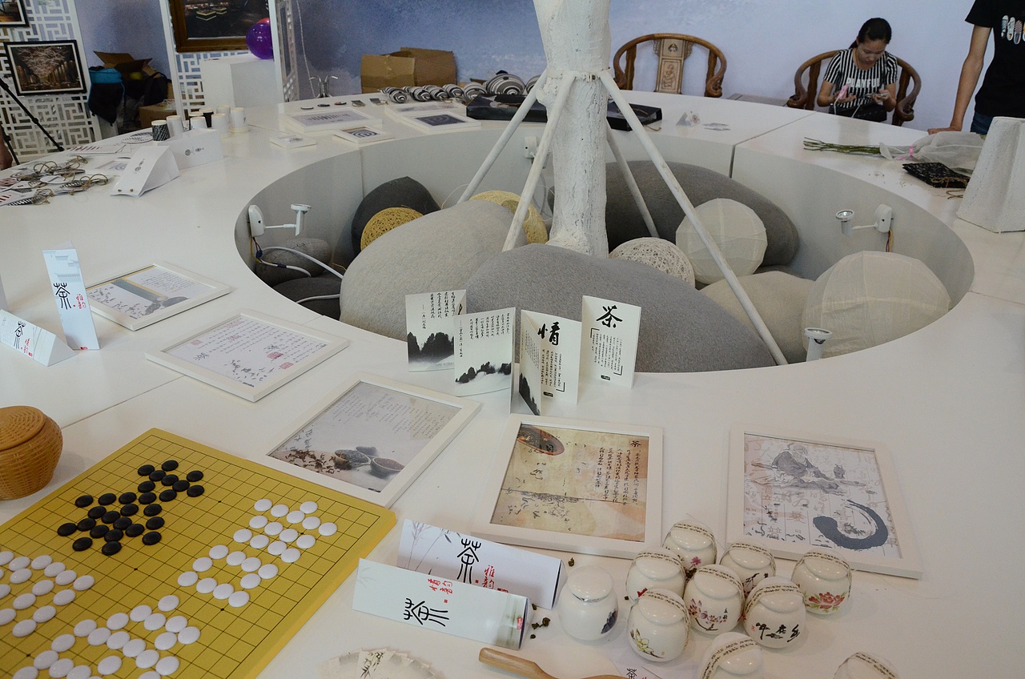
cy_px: 340
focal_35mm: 27
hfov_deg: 67.5
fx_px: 767
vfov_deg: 47.7
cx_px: 512
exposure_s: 1/200
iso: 2500
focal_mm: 18
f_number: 7.1
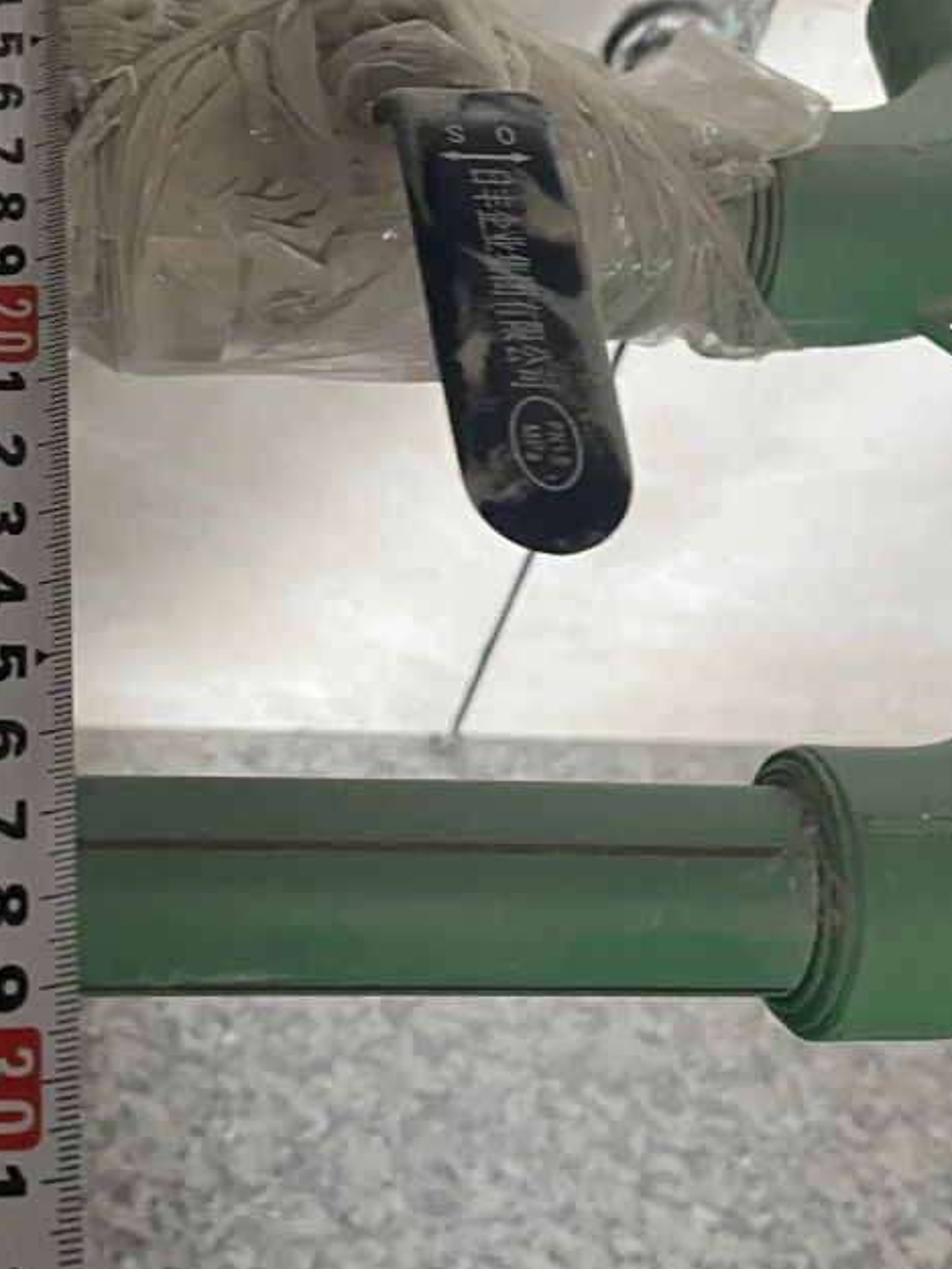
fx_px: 2200
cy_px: 567
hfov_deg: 24.2
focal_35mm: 60
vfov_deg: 32.2
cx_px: 242
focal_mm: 4.2
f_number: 1.6
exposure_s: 1/33
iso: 640
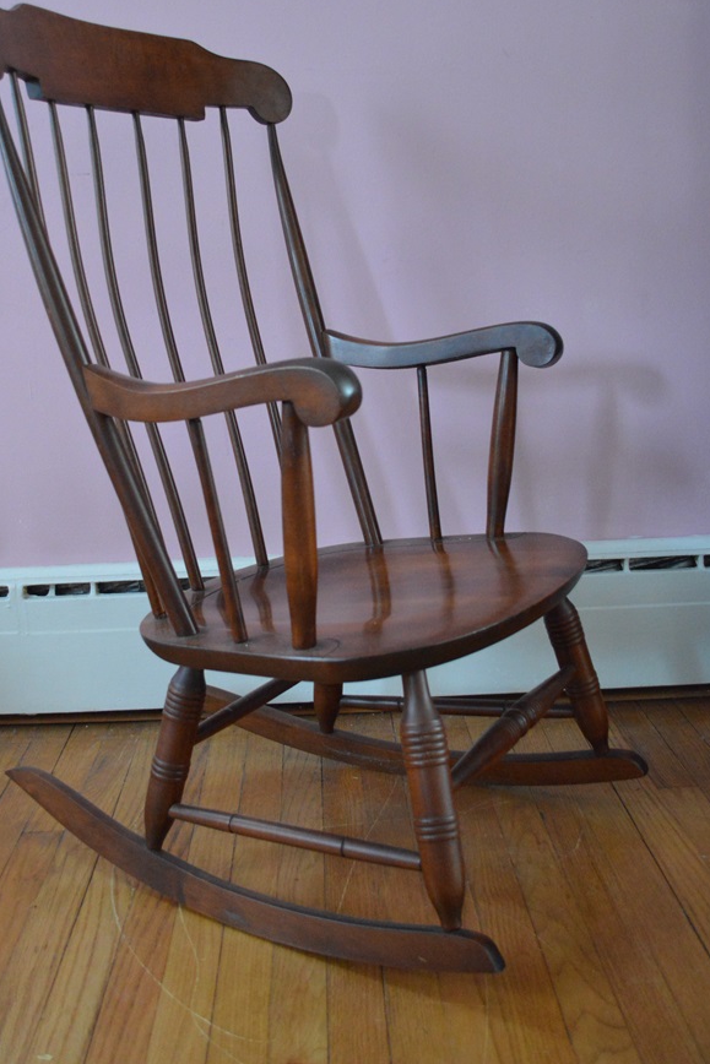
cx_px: 321
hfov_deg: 33.4
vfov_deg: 48.4
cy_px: 474
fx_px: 1183
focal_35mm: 40
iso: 3200
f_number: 3.8
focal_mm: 22
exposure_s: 1/25
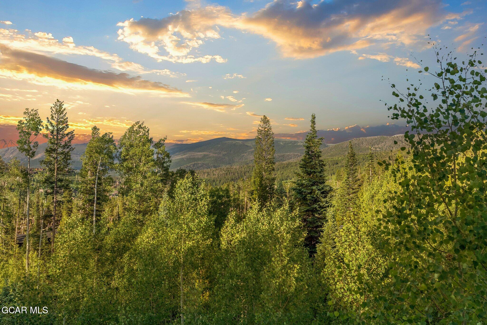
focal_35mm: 35
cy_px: 162
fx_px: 474
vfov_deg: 37.9
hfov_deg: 54.4
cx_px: 244
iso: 500
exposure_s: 1/320
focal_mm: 35
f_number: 8
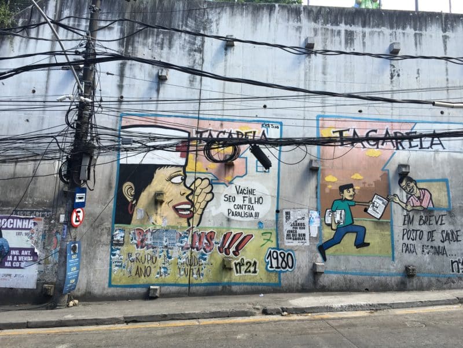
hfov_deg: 61.7
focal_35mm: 29
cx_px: 232
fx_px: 388
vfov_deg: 48.2
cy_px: 174
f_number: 2.2
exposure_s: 1/266
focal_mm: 4.15
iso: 25
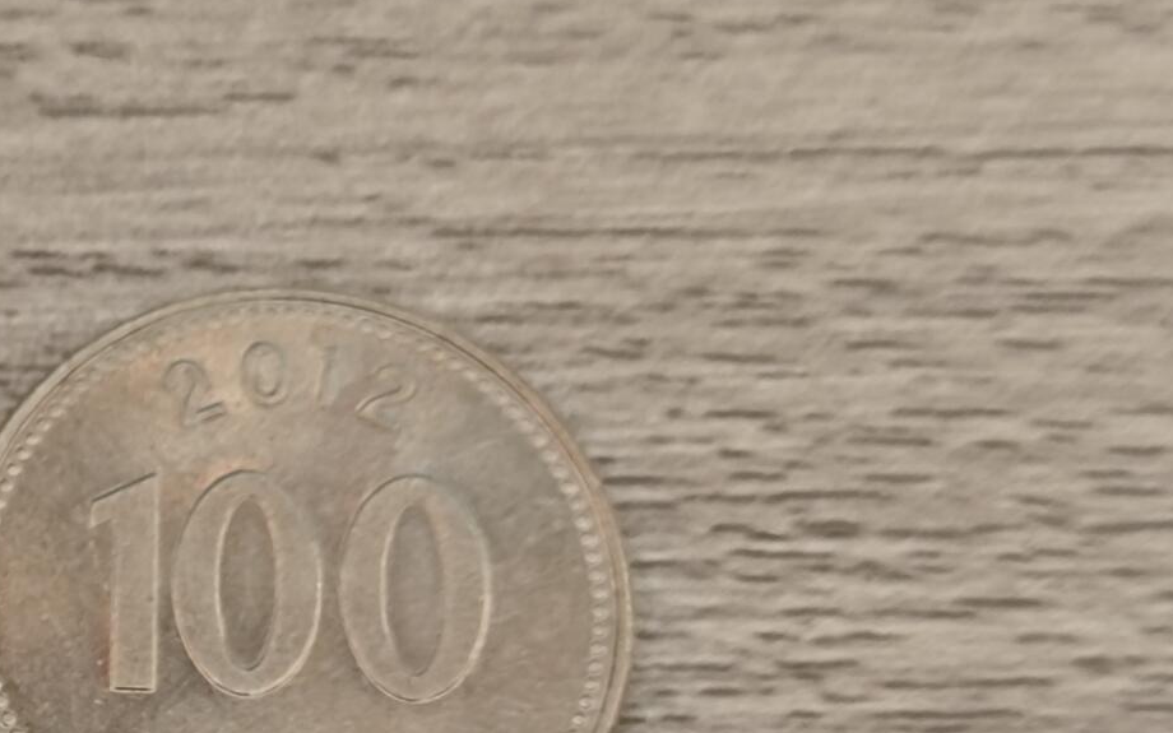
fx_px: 3868
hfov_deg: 17.2
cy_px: 653
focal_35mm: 121
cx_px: 349
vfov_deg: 10.8
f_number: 1.9
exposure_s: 1/36.4
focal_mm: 8.7
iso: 640
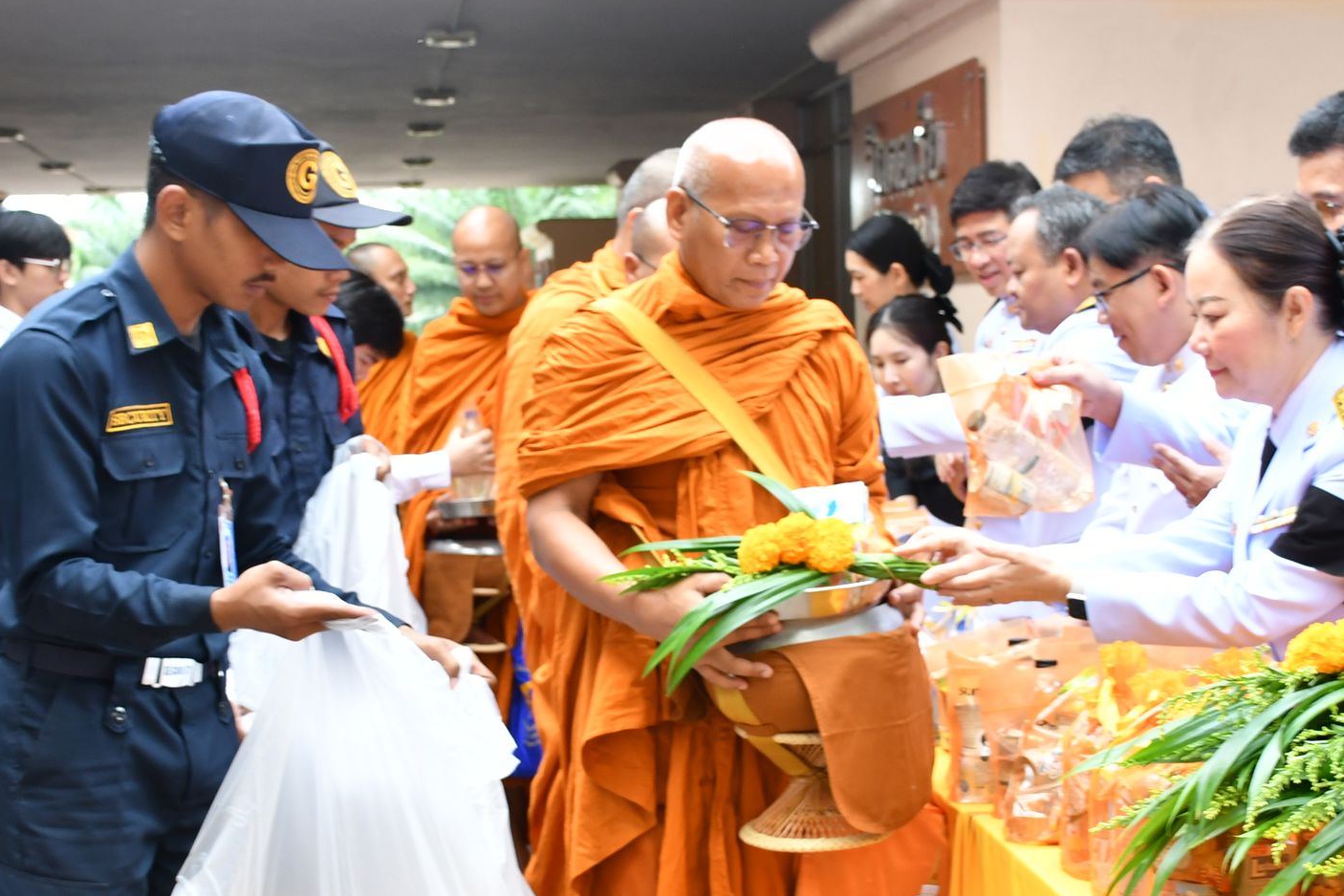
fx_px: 2390
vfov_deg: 21.2
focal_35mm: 64
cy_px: 578
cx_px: 715
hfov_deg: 31.4
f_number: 5.6
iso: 640
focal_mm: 24
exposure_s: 1/160
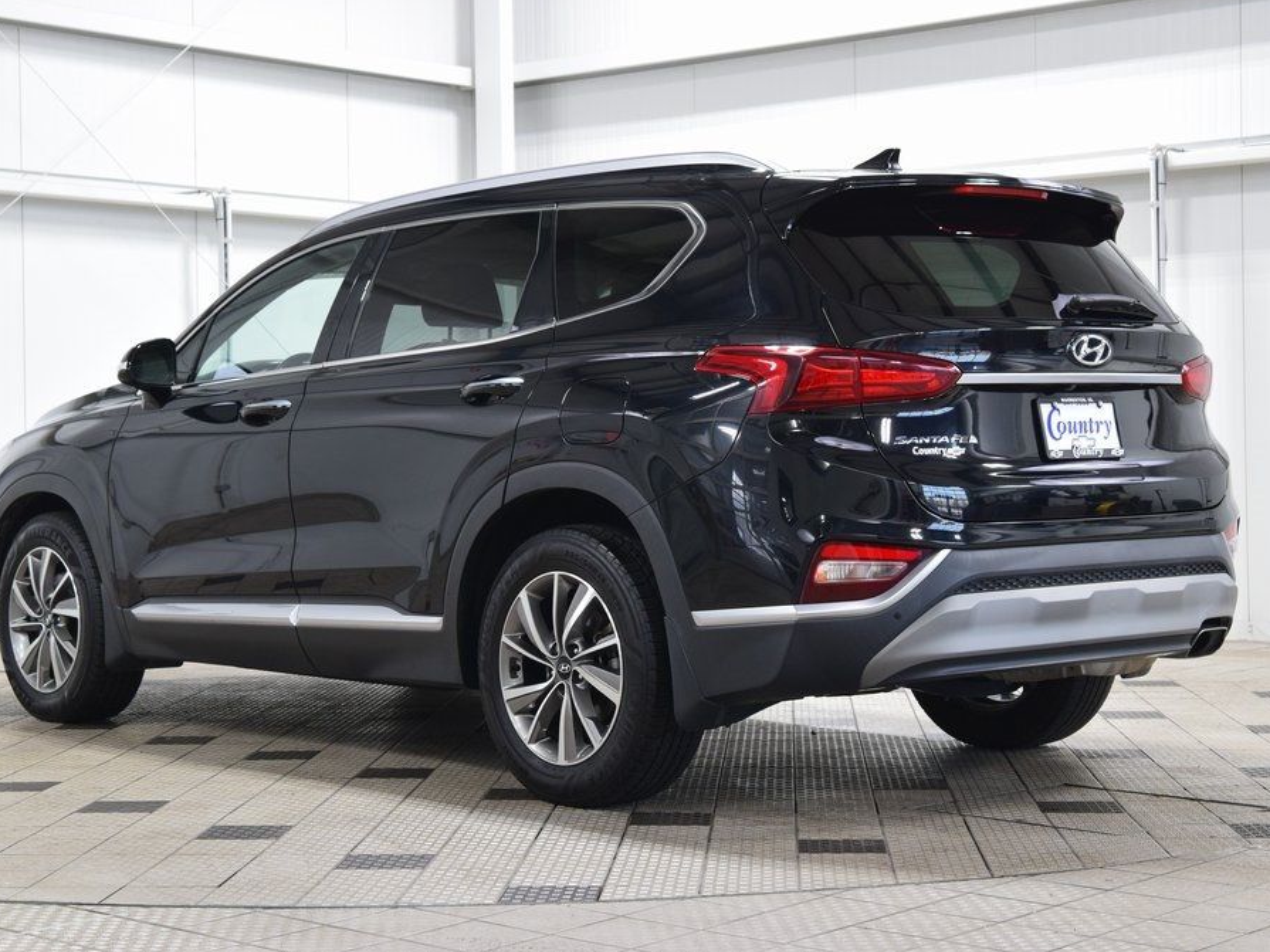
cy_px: 470
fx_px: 2421
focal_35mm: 66
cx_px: 606
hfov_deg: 29.4
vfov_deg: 22.2
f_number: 6.3
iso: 800
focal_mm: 40
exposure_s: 1/15
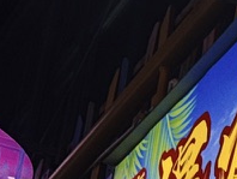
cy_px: 322
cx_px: 519
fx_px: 1700
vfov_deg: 5.9
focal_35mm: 248
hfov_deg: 7.6
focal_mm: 6.76
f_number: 1.78
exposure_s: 1/762
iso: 64
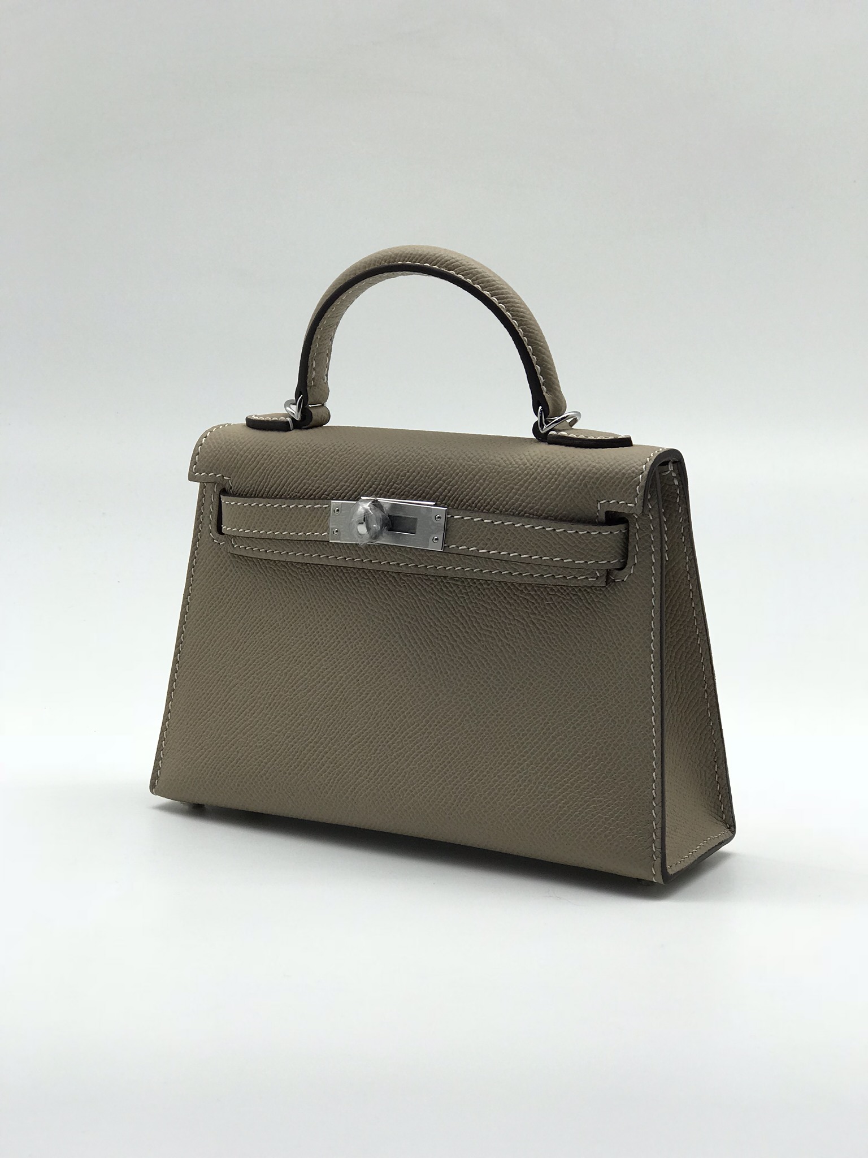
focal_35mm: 57
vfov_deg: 33.8
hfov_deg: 25.7
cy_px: 579
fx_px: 1906
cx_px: 434
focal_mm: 6.6
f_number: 2.8
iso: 20
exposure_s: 1/112
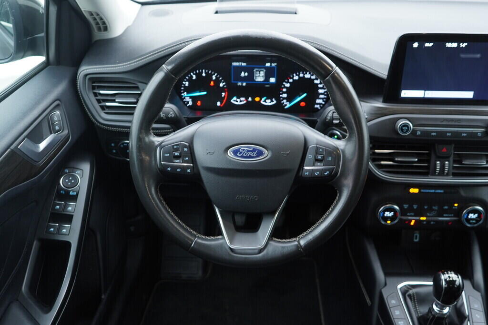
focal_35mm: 36
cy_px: 162
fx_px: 488
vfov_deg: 36.9
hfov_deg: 53.1
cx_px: 244
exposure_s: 1/40
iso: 320
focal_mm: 24
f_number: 2.8
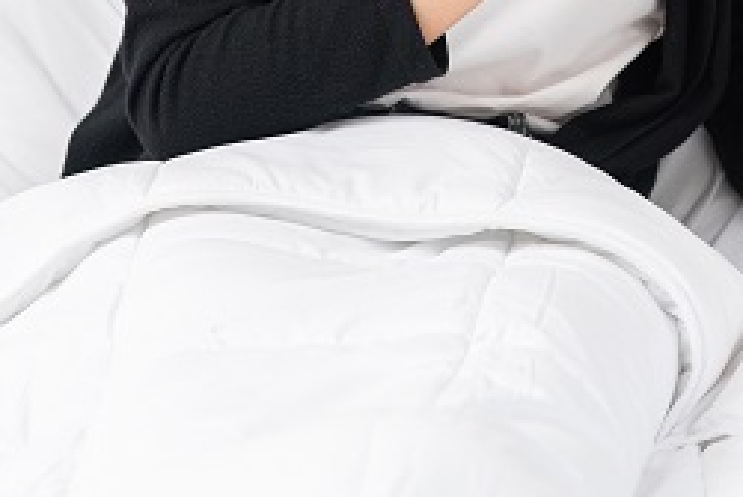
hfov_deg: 7.5
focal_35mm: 272
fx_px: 5617
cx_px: 701
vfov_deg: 5.0
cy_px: -254
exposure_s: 1/200
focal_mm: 85
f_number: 2.8
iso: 100
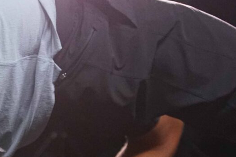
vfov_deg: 5.4
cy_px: 74
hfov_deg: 8.0
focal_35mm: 257
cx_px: -11
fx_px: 1685
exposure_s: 1/125
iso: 4000
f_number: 4
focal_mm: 70
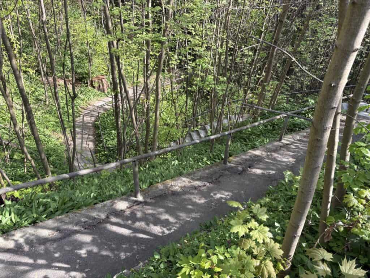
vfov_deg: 53.1
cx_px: 185
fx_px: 278
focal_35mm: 26
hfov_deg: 67.3
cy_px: 139
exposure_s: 1/261
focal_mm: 5.96
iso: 40
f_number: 1.6
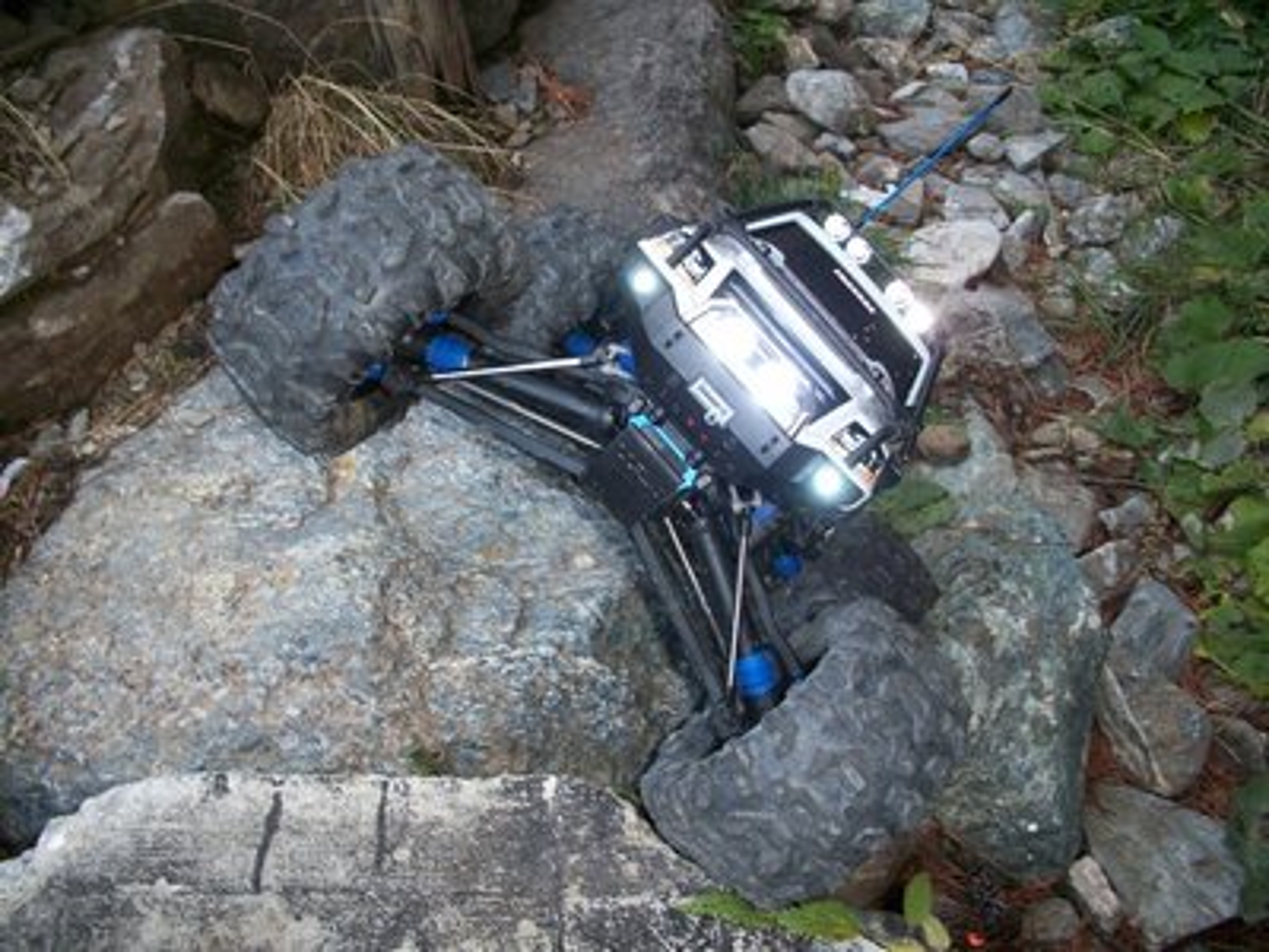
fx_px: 1283
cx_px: 634
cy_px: 476
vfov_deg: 40.7
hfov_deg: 52.6
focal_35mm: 35
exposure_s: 1/30
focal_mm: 6.3
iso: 80
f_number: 3.1
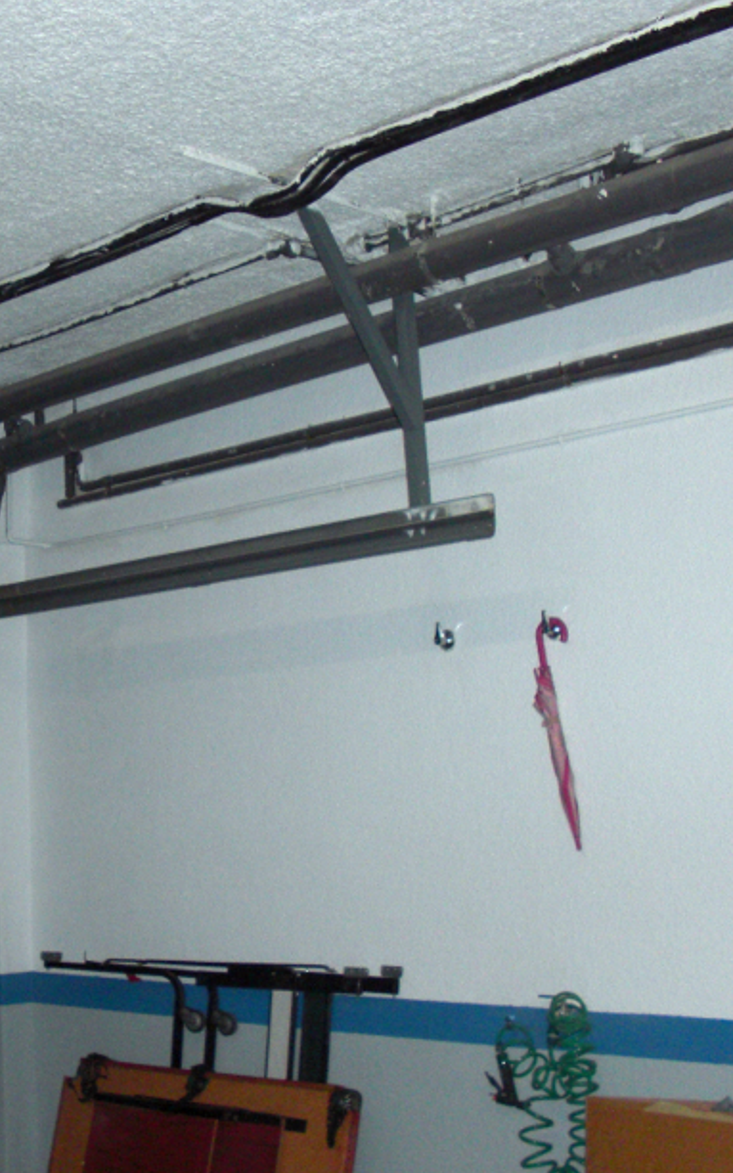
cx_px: 119
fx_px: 1790
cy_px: 596
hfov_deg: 22.7
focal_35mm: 56
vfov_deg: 36.3
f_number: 2.8
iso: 200
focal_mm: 6.3
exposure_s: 1/60
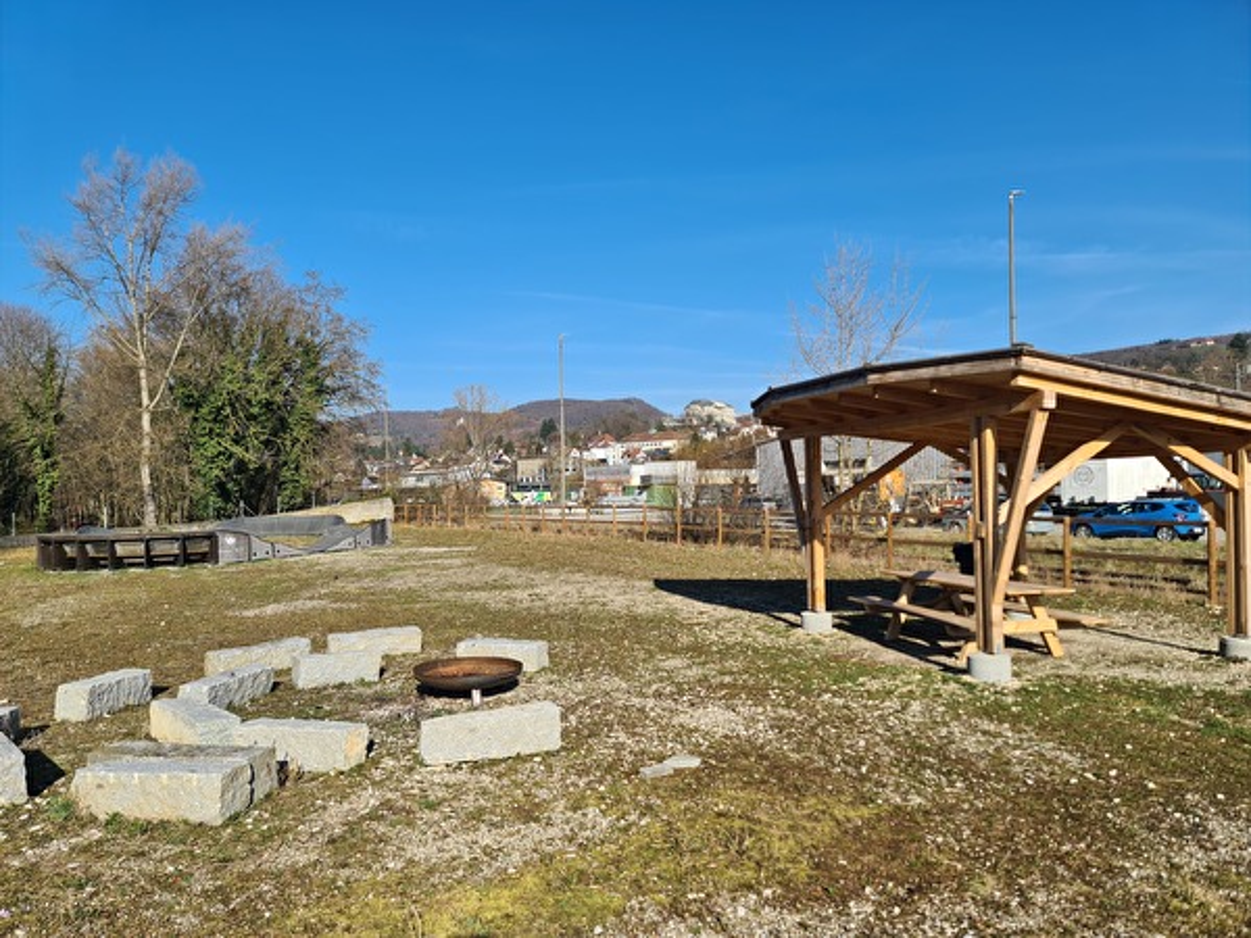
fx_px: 903
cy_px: 469
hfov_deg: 69.4
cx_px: 626
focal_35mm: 25
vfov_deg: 54.9
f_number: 1.8
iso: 50
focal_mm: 7
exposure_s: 1/1044
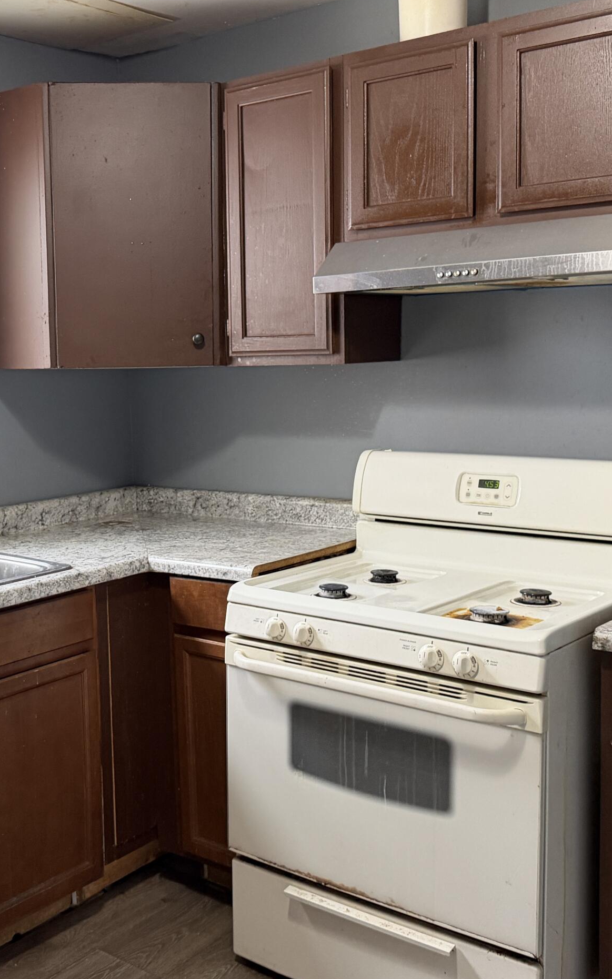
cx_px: 156
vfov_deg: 48.2
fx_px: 1094
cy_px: 466
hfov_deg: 30.7
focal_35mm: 41
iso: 400
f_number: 1.78
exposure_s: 1/60
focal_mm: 6.76
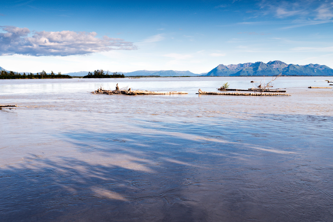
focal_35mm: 38
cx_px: 116
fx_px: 352
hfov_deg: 49.9
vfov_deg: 34.9
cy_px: 137
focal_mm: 24
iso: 100
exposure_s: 1/320
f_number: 6.3
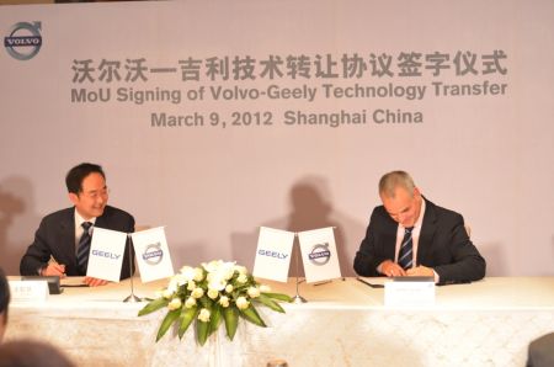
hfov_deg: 23.4
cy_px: 184
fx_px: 1336
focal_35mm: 87
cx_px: 277
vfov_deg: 15.6
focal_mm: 58
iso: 500
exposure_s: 1/25
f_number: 4.5
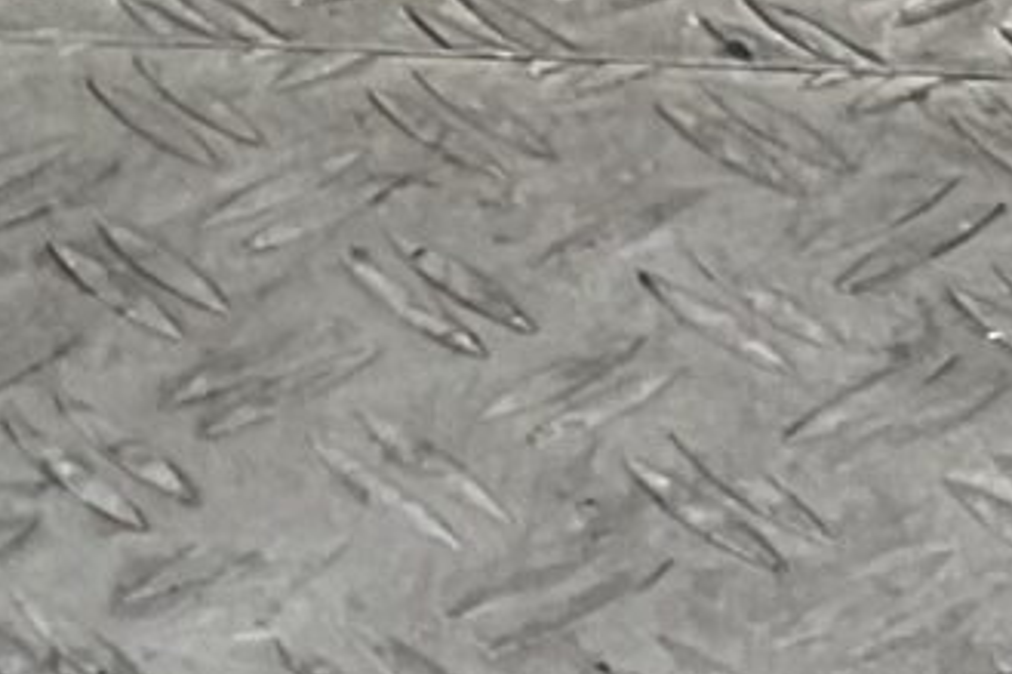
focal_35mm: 235
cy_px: -880
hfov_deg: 8.6
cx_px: -508
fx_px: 6603
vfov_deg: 5.6
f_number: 1.8
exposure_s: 1/120
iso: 25
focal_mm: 3
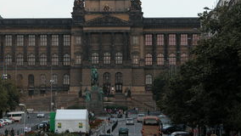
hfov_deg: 10.3
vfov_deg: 5.8
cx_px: 81
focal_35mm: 209
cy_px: 37
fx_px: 1336
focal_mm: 34.7
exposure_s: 1/211
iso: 100
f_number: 4.3
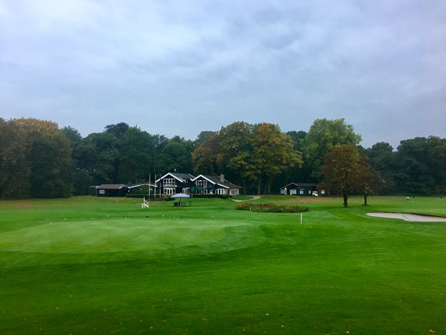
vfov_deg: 48.2
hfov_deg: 61.7
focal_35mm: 29
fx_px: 374
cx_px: 223
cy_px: 168
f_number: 2.2
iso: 160
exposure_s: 1/33
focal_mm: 4.15
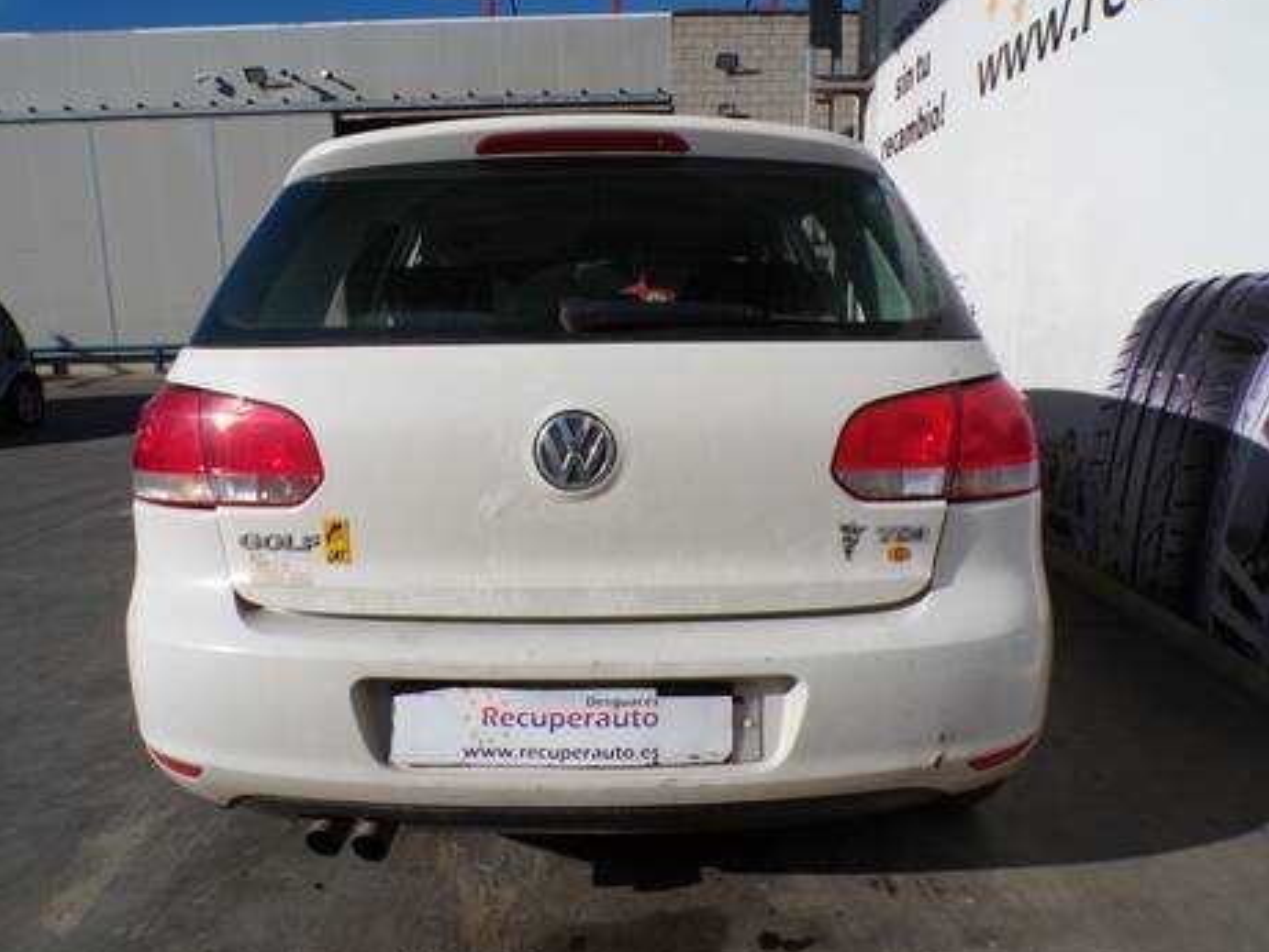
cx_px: 611
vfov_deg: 54.9
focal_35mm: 25
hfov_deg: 69.4
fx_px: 917
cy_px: 473
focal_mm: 4.3
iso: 100
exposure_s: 1/850
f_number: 5.8
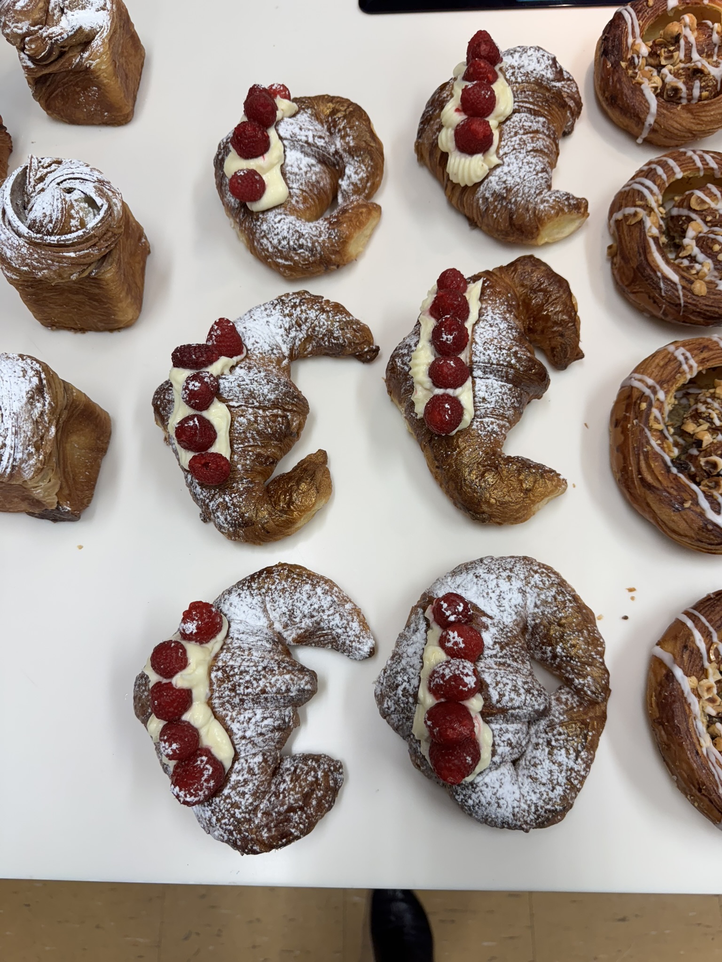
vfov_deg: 71.6
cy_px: 481
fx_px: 667
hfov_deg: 56.8
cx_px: 361
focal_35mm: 24
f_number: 1.78
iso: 125
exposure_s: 1/100
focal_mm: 6.76
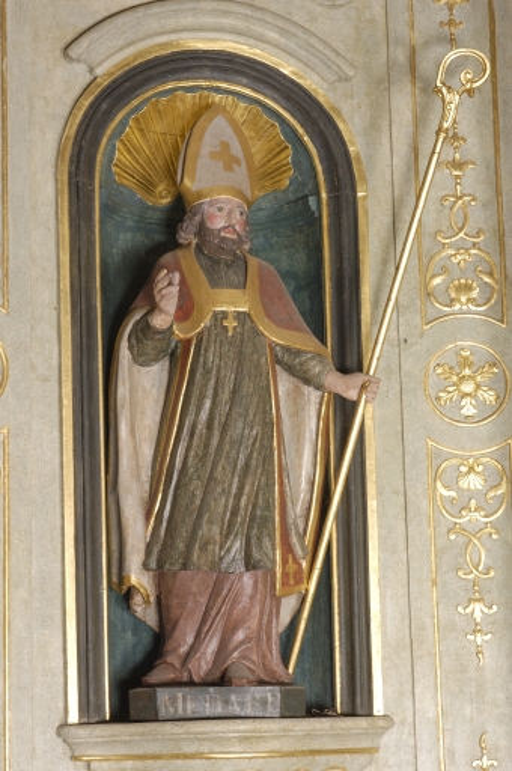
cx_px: 256
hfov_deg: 14.7
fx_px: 1989
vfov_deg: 21.9
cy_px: 386
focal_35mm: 93
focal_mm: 62
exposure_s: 1/30
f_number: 16
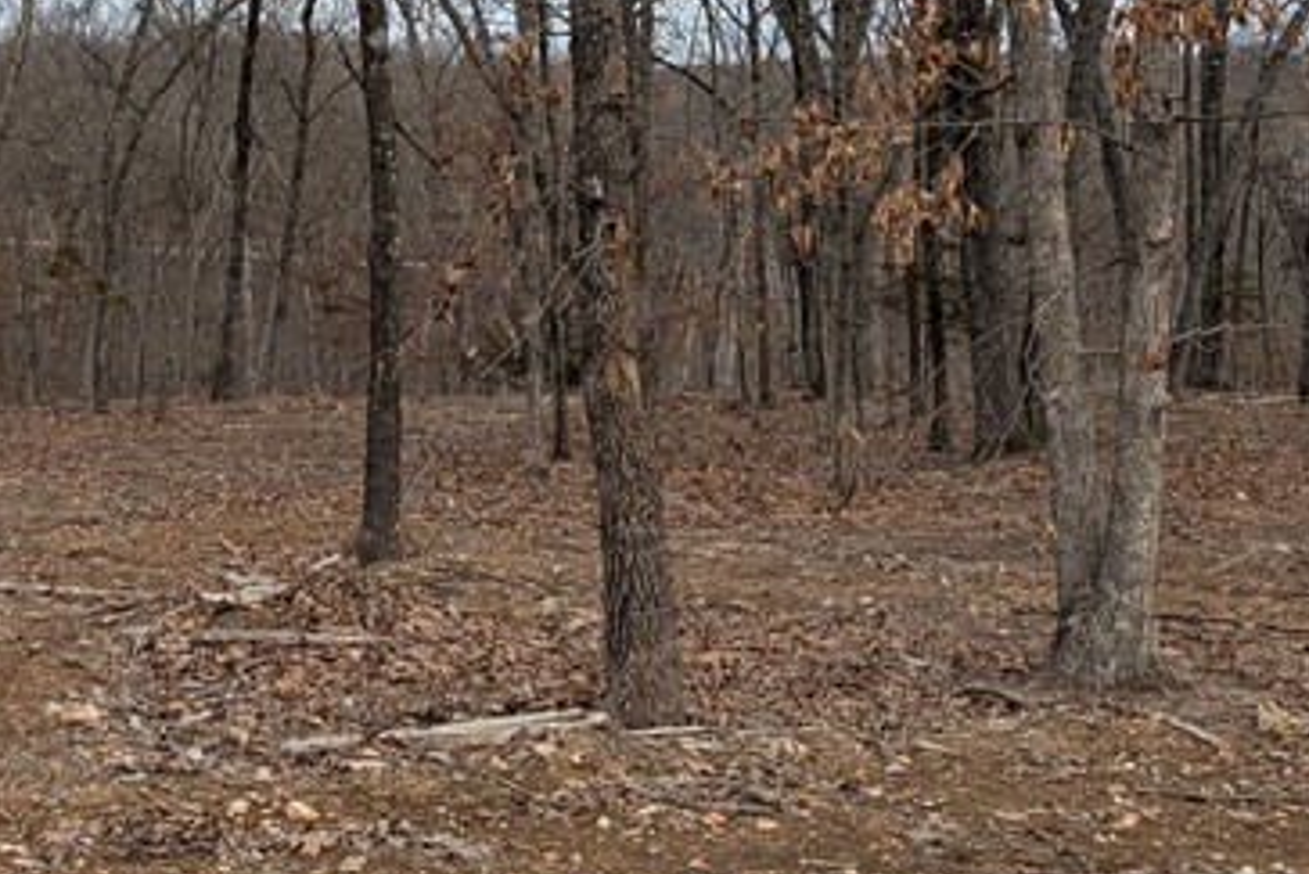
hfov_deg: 27.1
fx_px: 2546
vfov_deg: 19.3
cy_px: 180
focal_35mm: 70
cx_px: -13
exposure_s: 1/686
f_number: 1.68
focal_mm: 6.9
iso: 20
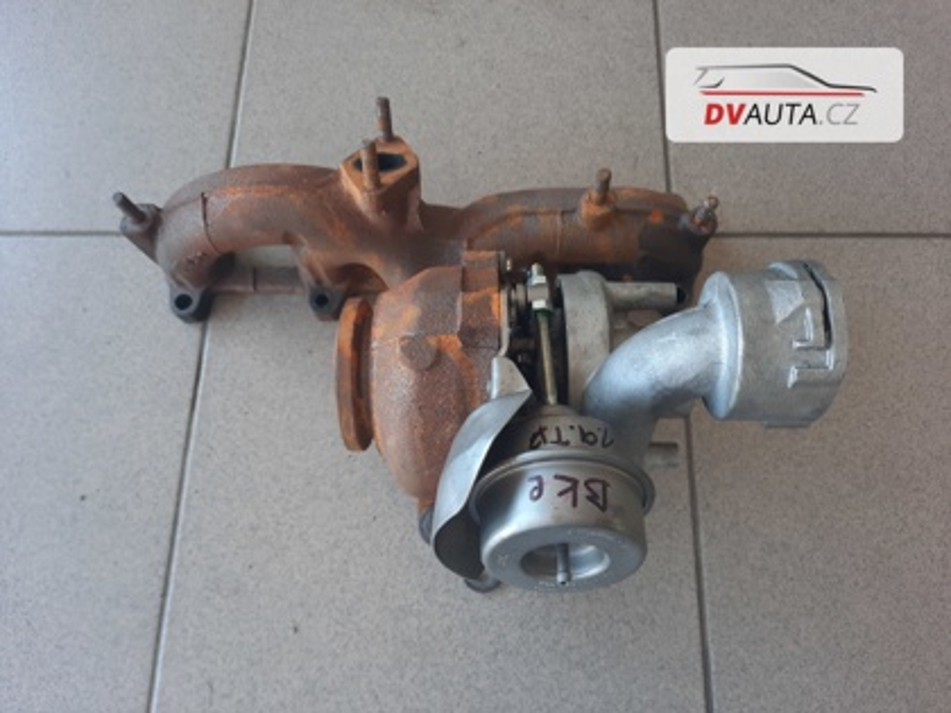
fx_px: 687
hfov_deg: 69.4
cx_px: 476
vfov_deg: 54.9
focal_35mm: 25
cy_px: 356
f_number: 2
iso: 100
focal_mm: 4.6
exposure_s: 1/50
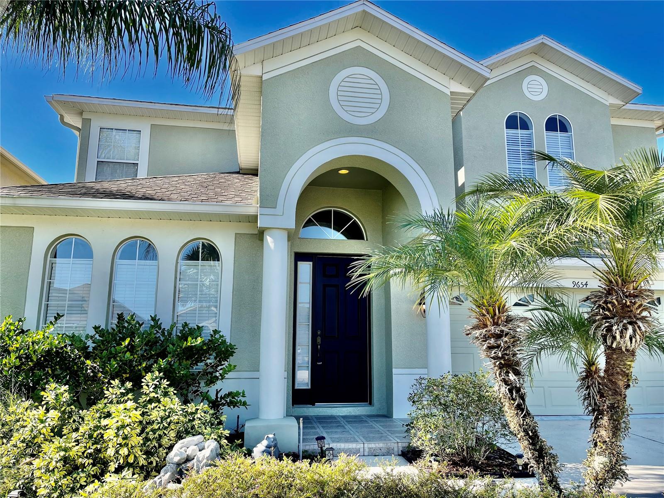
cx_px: 332
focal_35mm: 26
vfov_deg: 53.1
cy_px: 249
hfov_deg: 67.3
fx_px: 499
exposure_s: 1/994
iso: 32
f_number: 1.6
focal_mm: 5.1
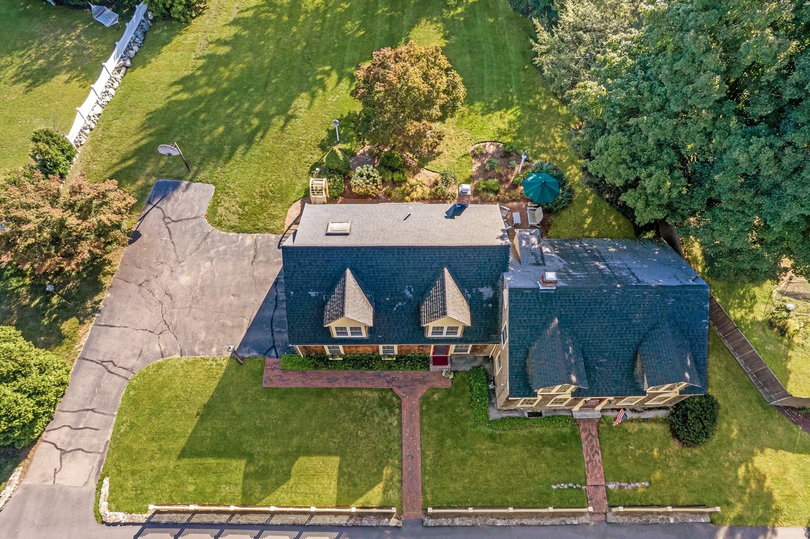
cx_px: 405
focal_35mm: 22
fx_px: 495
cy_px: 270
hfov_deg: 78.6
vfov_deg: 57.2
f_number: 2.8
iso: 100
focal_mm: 8.38
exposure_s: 1/500
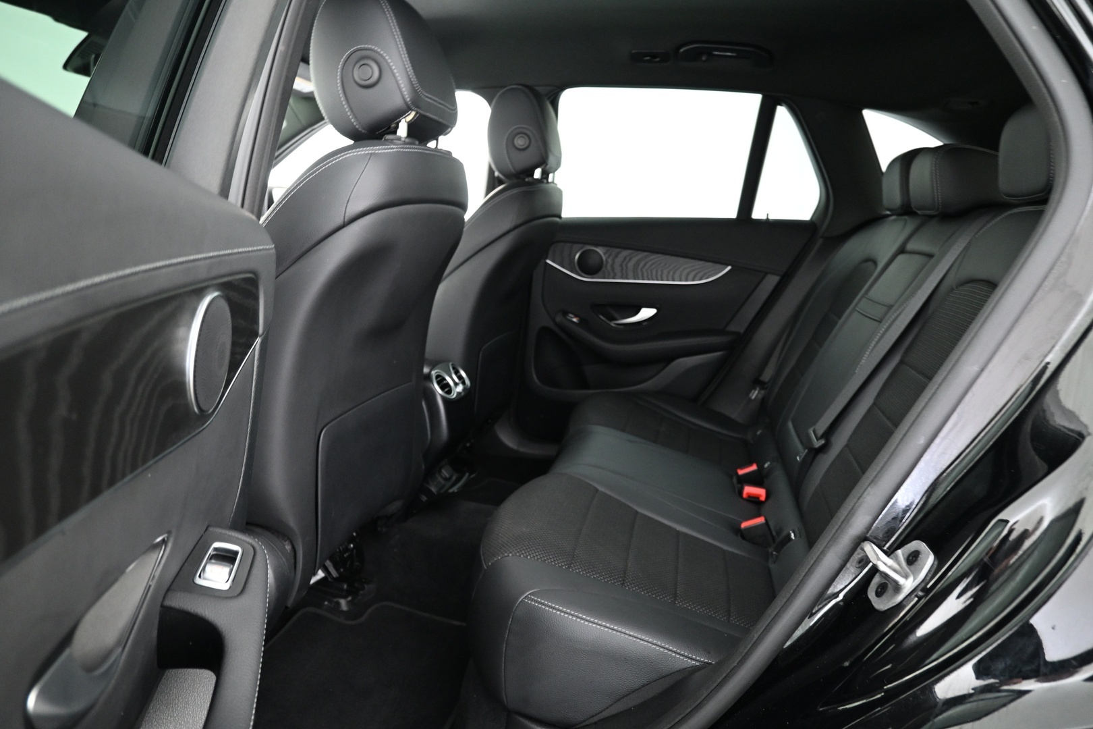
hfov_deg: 73.7
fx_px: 729
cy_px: 364
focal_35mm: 24
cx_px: 546
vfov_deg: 53.1
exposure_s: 1/6
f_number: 3.5
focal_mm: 16
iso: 1600
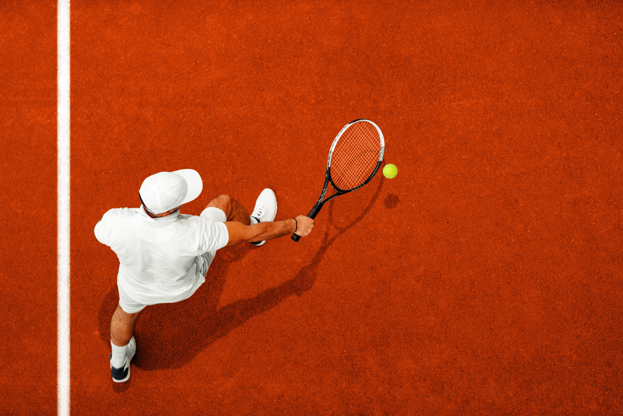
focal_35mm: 130
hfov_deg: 15.8
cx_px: 312
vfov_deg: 10.5
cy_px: 208
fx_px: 2250
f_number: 2.8
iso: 100
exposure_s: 1/250
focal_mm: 130
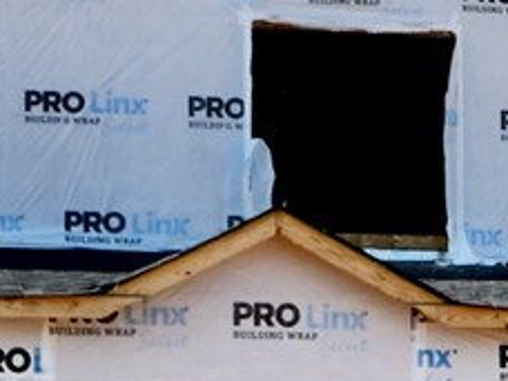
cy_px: 272
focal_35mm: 128
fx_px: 1878
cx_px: -154
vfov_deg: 11.6
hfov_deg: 14.7
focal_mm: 19
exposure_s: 1/250
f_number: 8
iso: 100
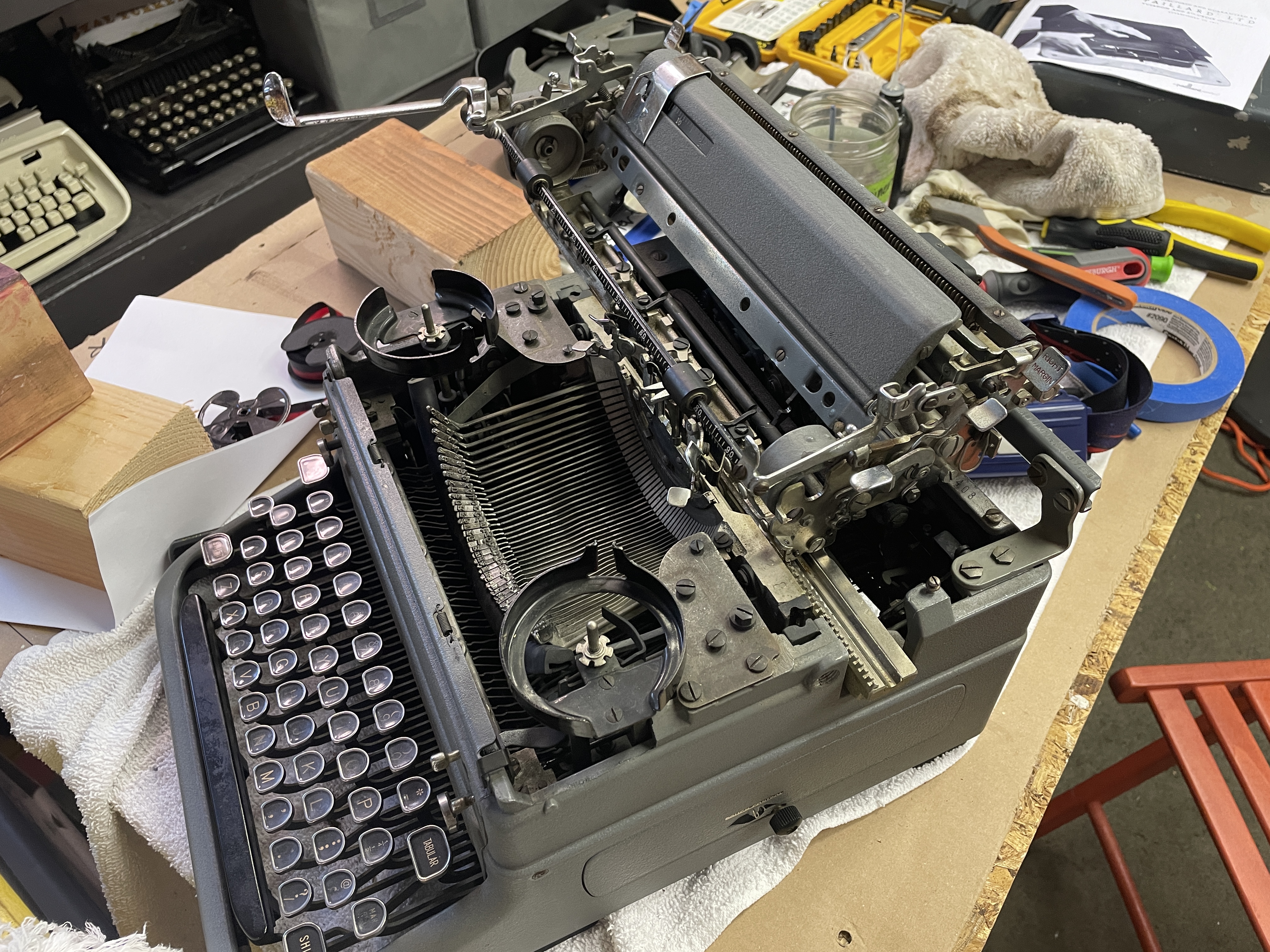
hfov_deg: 67.3
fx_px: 954
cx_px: 635
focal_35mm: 26
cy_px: 476
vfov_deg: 53.1
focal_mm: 4.2
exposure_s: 1/60
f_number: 1.6
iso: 200
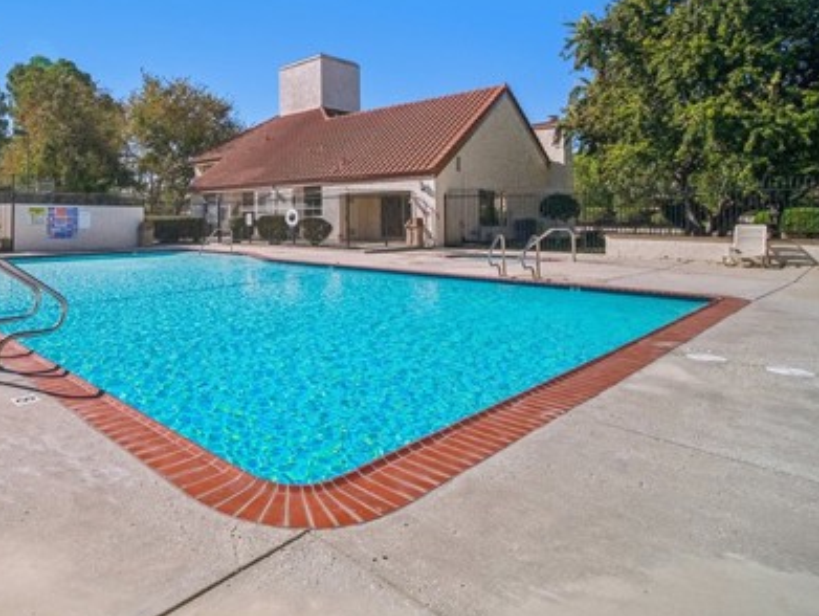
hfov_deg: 71.2
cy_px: 184
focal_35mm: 22
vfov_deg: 59.1
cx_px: 205
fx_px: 521
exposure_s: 1/420
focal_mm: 9
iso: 160
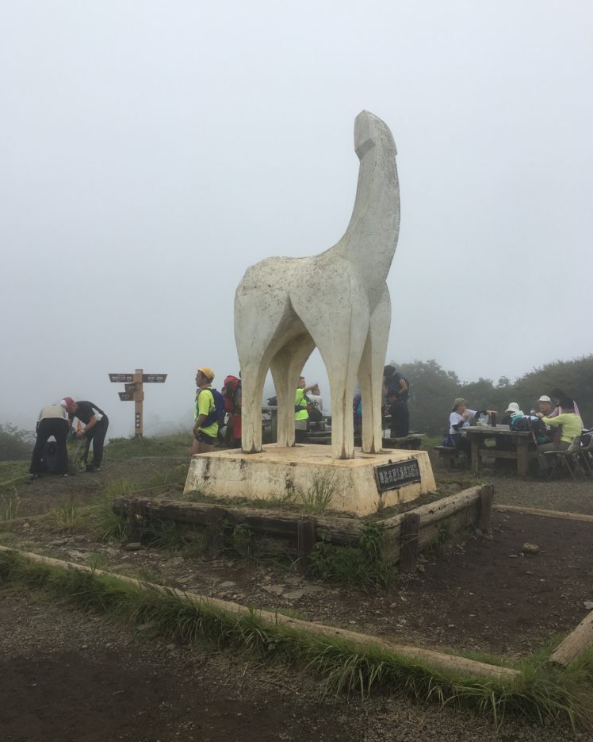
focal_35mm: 31
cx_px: 299
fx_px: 680
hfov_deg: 47.1
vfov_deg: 57.1
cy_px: 338
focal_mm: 4.15
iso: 25
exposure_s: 1/2959
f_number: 2.2
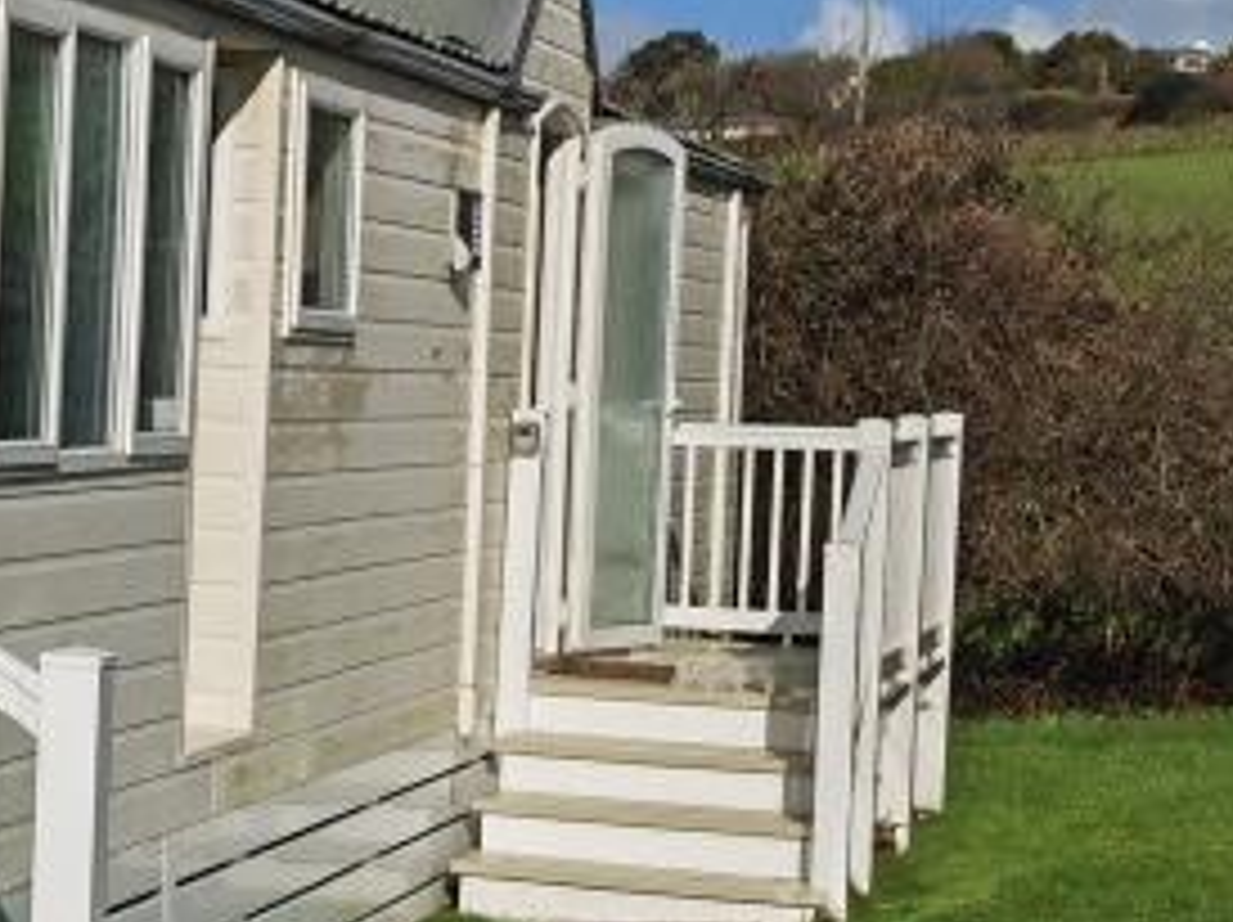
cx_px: -666
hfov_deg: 17.4
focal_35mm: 101
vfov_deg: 14.6
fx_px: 3594
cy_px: 540
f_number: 1.8
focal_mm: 5.53
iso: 50
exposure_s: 1/5800
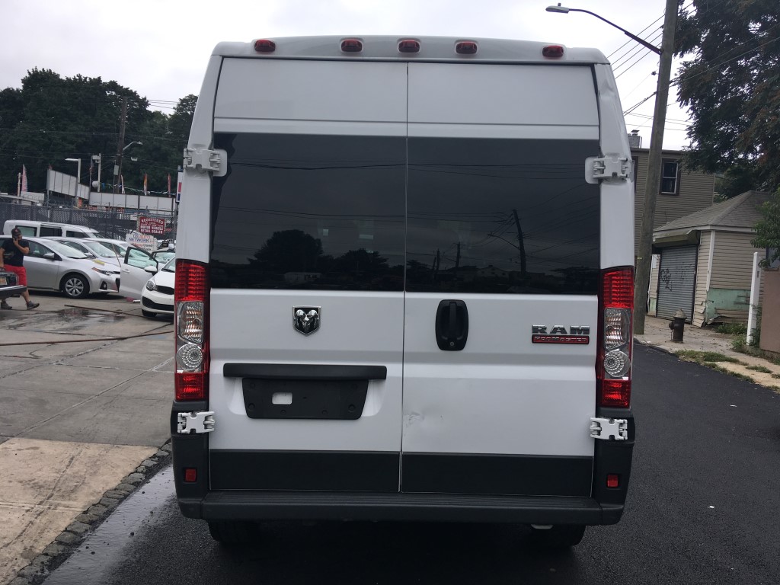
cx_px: 390
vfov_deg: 48.2
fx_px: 653
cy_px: 292
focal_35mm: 29
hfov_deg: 61.7
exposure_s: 1/635
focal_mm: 4.15
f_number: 2.2
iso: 25
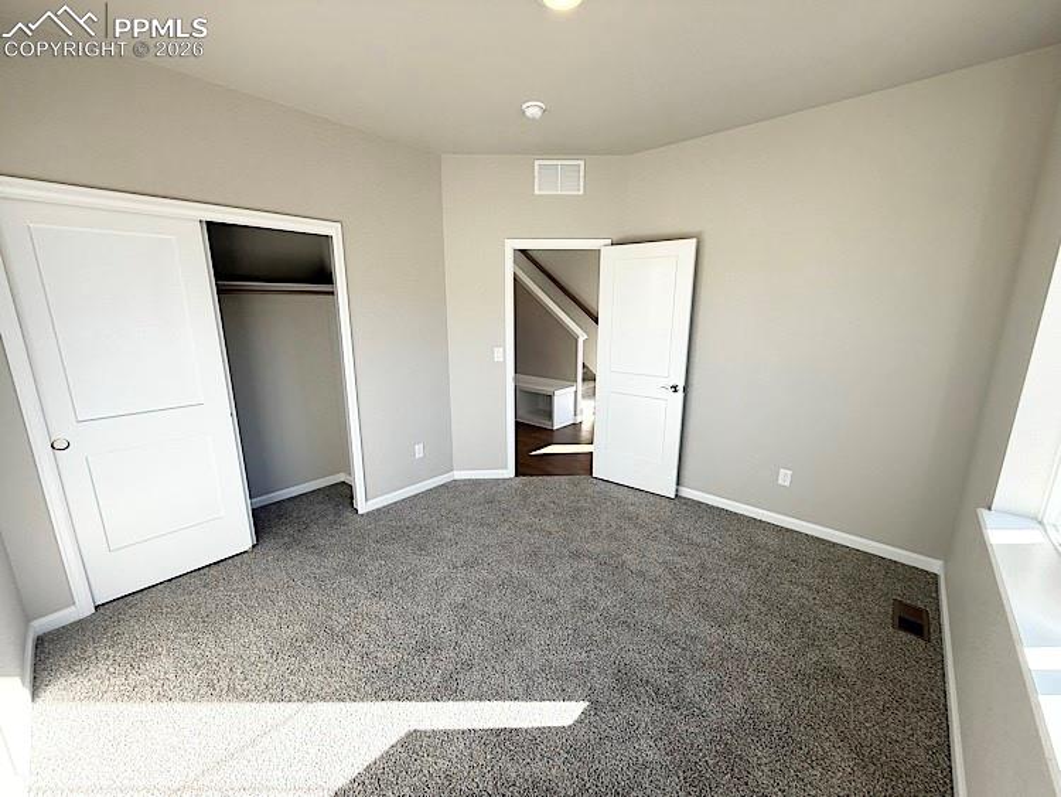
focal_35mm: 14
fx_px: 429
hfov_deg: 102.0
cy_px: 398
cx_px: 530
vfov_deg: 85.7
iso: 64
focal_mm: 2.22
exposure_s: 1/268
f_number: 2.2
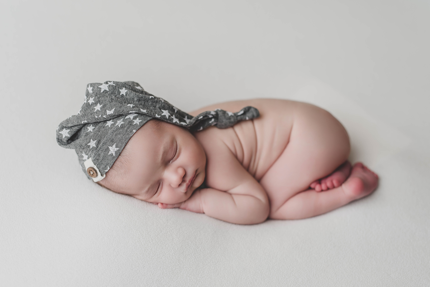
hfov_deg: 39.6
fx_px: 597
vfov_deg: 27.0
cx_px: 215
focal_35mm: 50
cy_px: 144
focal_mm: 50
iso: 100
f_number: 2.5
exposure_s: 1/160
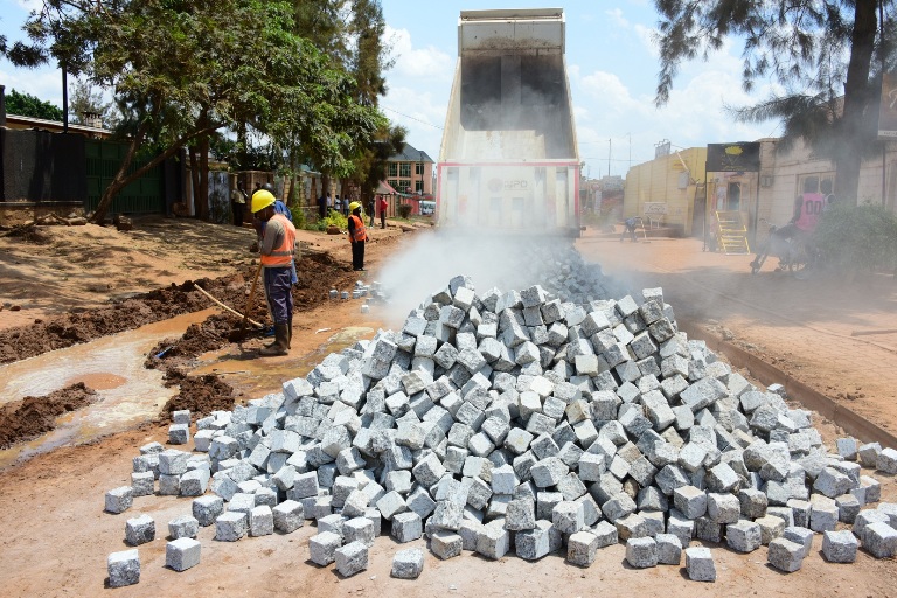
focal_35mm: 28
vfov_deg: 46.4
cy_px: 299
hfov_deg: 65.5
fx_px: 698
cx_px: 448
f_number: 14
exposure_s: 1/200
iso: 320
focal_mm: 28
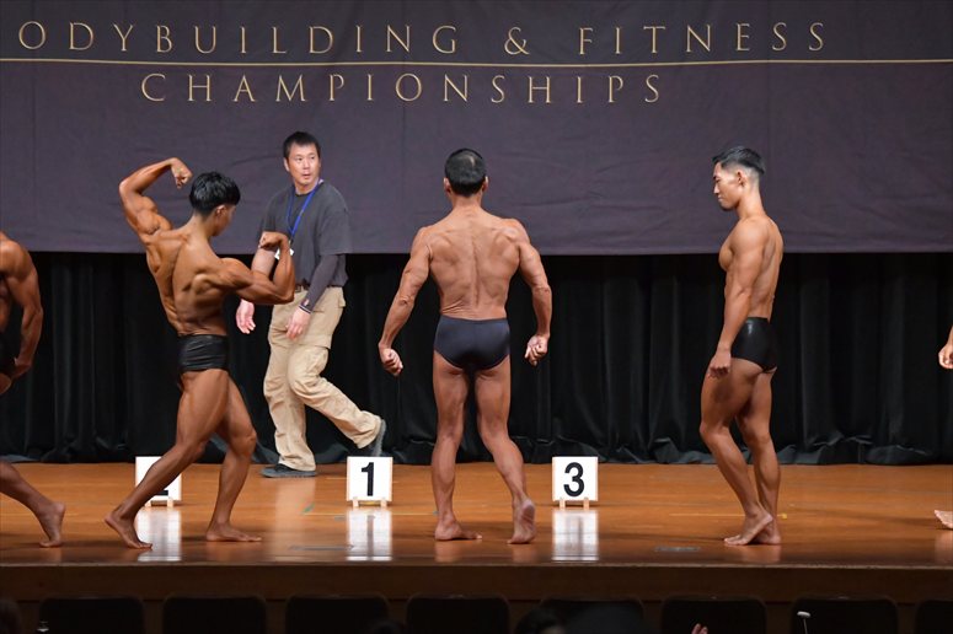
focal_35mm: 183
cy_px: 317
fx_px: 4842
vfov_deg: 7.5
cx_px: 476
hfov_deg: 11.2
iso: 6400
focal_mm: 122
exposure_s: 1/400
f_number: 5.6
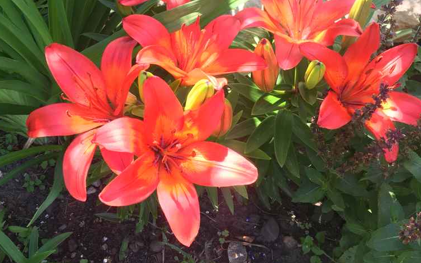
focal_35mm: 42
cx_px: 210
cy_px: 89
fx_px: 482
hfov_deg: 47.2
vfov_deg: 30.3
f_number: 2.2
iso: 40
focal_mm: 4.15
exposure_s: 1/120
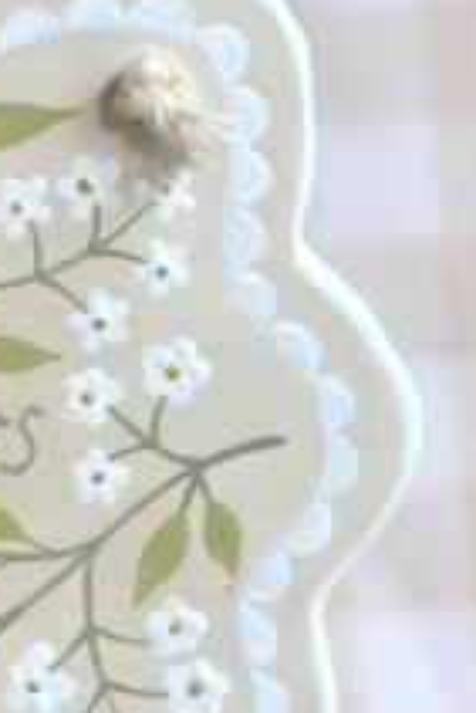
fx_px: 3346
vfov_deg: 12.2
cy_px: 365
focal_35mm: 169
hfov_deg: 7.8
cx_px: -446
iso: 400
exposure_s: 1/80
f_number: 4.5
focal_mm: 24
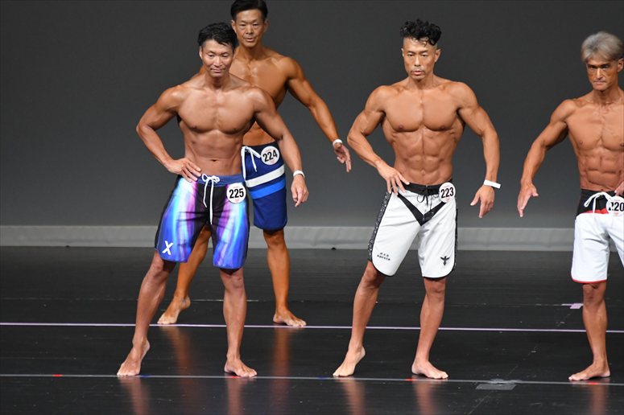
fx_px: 5977
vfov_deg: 4.0
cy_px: 208
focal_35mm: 345
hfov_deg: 6.0
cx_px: 312
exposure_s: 1/400
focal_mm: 230
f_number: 5.6
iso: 4000
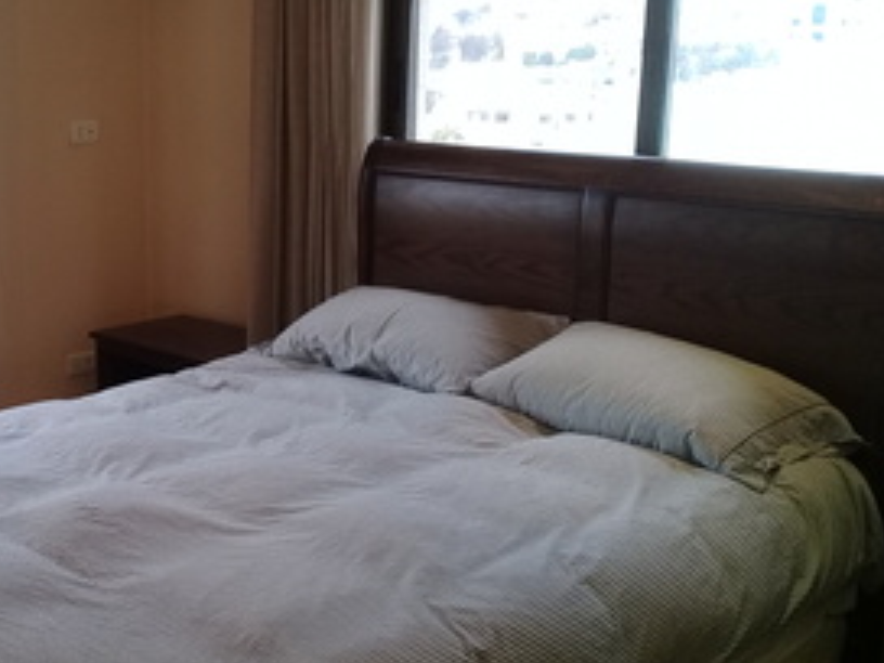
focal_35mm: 52
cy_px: 392
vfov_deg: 28.0
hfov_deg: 35.6
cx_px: 171
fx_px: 1328
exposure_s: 1/100
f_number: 2.2
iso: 64
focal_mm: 3.3
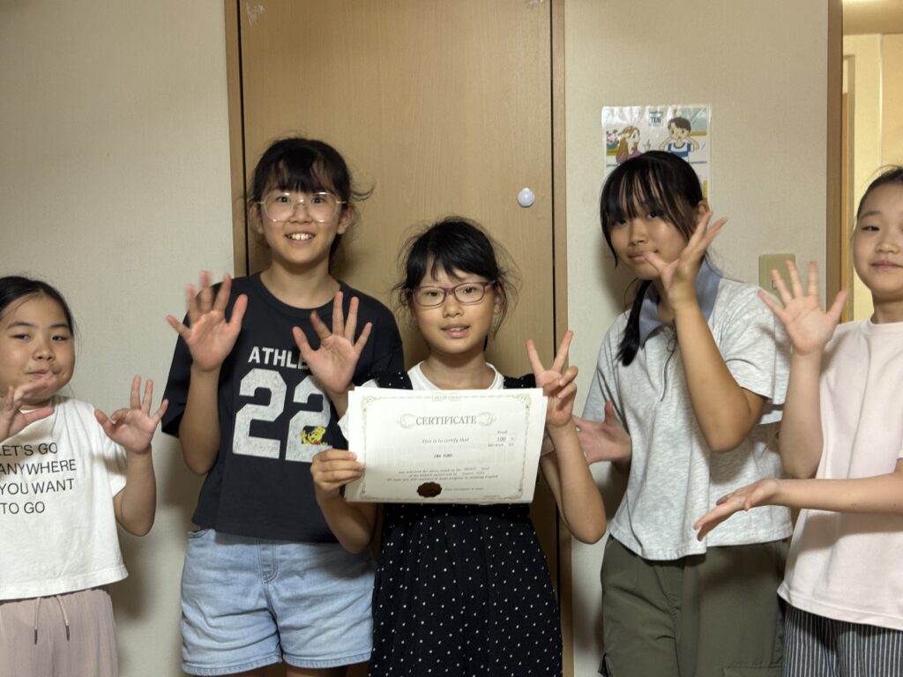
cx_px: 452
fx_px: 1252
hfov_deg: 39.7
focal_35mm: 48
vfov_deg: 30.3
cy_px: 338
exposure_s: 1/40
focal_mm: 6.76
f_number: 1.78
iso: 200
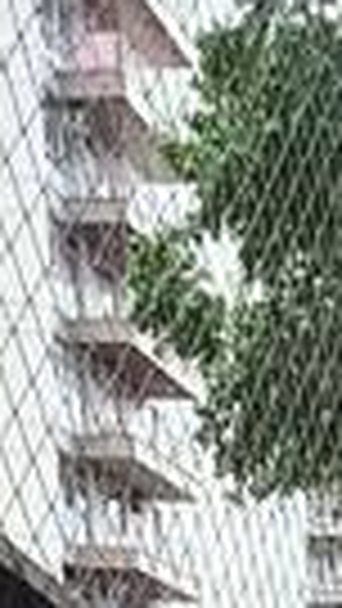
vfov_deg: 16.4
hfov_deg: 13.7
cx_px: 486
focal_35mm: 84
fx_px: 1353
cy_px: 1329
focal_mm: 1.42
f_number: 2.2
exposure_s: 1/224
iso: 40
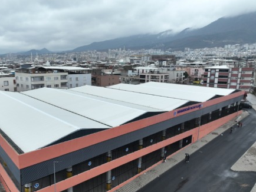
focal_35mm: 31
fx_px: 229
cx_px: 108
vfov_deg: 45.1
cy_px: 119
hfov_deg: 58.0
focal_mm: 12.29
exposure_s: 1/200
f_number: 2.8
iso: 100
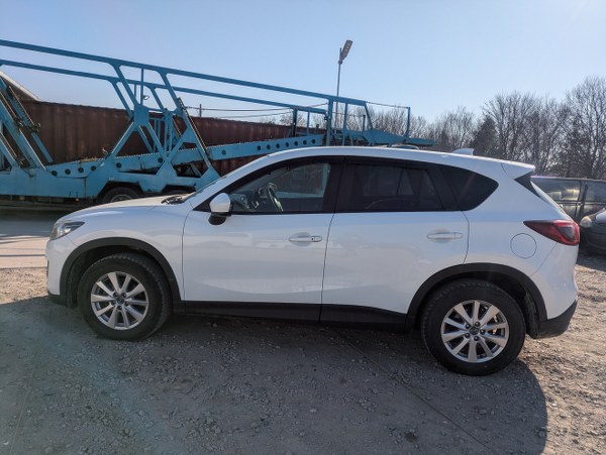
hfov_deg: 69.3
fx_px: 438
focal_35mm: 25
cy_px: 228
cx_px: 303
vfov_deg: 54.9
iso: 49
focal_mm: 5.43
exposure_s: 1/3745
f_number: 1.89
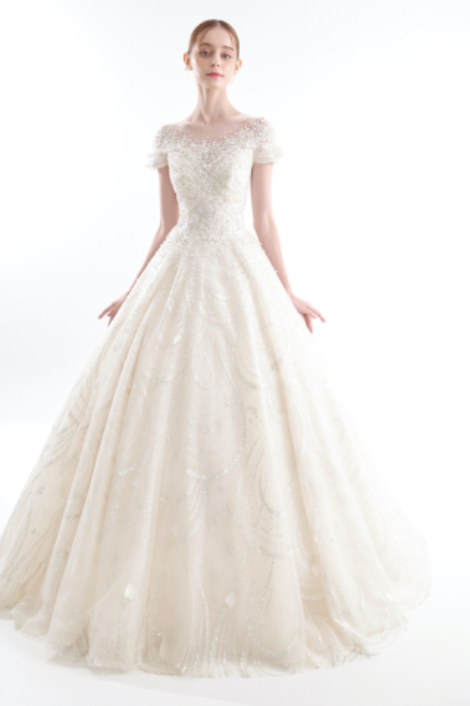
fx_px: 725
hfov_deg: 35.9
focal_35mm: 37
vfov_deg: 51.9
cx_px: 235
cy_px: 353
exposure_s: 1/125
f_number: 4
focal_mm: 37
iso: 1600
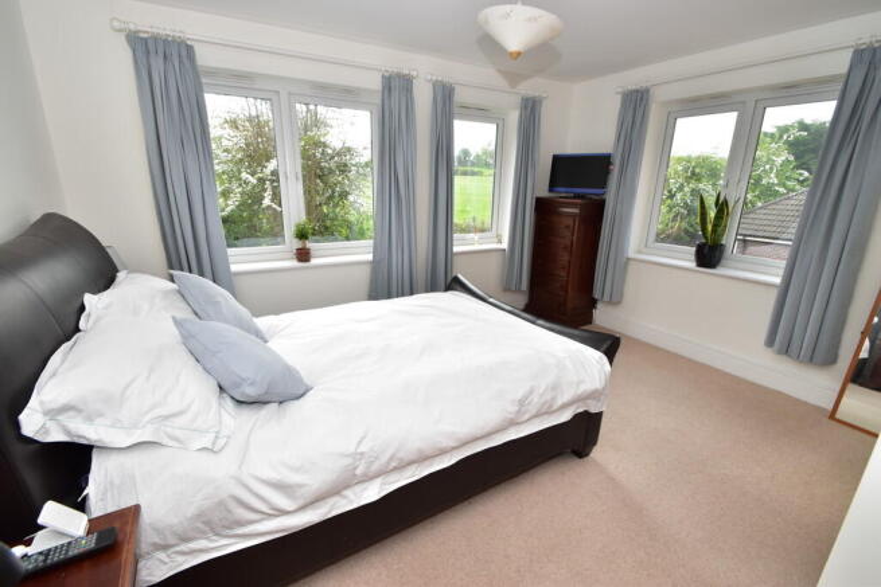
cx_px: 440
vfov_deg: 77.4
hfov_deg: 100.4
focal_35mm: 15
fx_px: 367
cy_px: 294
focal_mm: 10
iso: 400
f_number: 9
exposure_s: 1/125
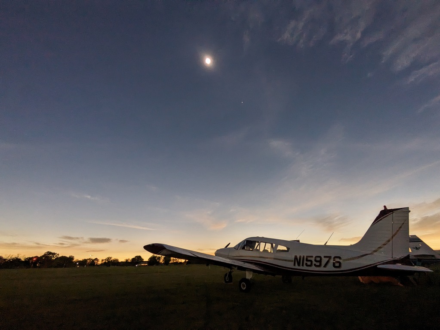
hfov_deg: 102.0
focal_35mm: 14
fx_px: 178
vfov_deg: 85.7
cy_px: 165
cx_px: 220
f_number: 2.2
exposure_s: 1/24
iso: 554
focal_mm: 1.83
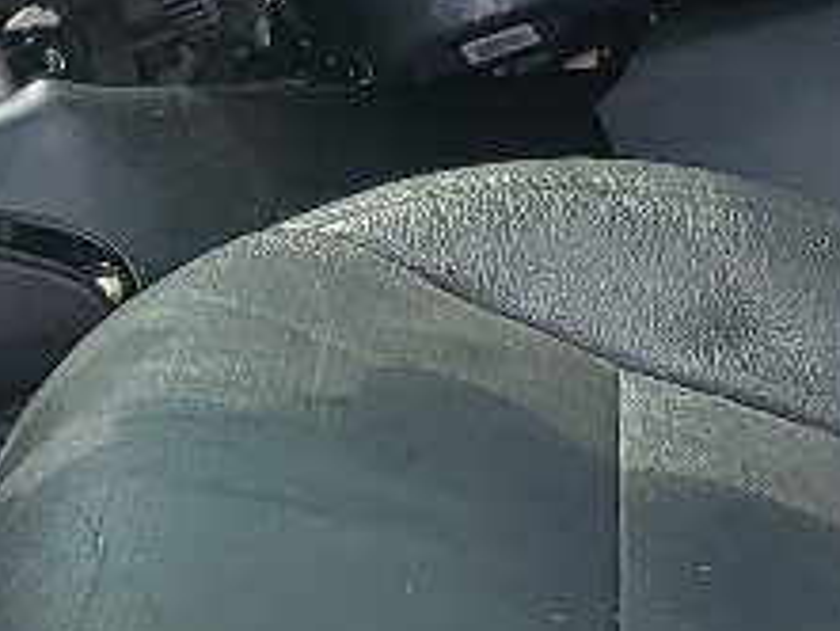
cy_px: -380
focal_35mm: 188
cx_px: 103
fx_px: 4565
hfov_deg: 10.5
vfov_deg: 7.7
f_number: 1.5
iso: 50
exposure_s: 1/667
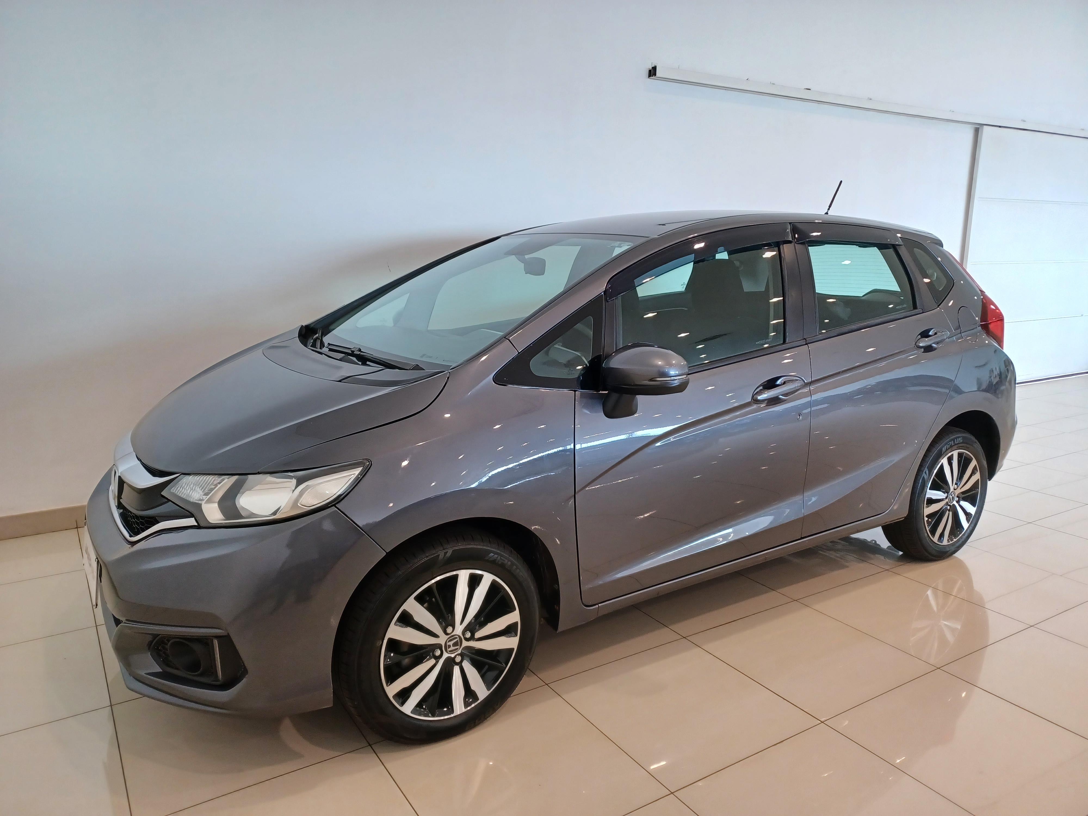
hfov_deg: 69.4
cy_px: 408
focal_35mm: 25
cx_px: 544
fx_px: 786
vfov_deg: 54.9
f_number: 1.8
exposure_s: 1/60
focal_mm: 4.6
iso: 160
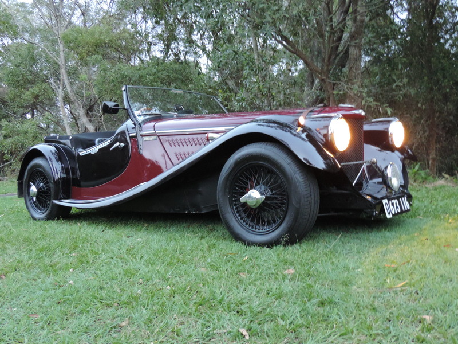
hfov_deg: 52.6
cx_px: 229
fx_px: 463
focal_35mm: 35
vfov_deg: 40.7
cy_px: 172
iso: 800
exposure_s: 1/10
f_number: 3.3
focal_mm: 6.2
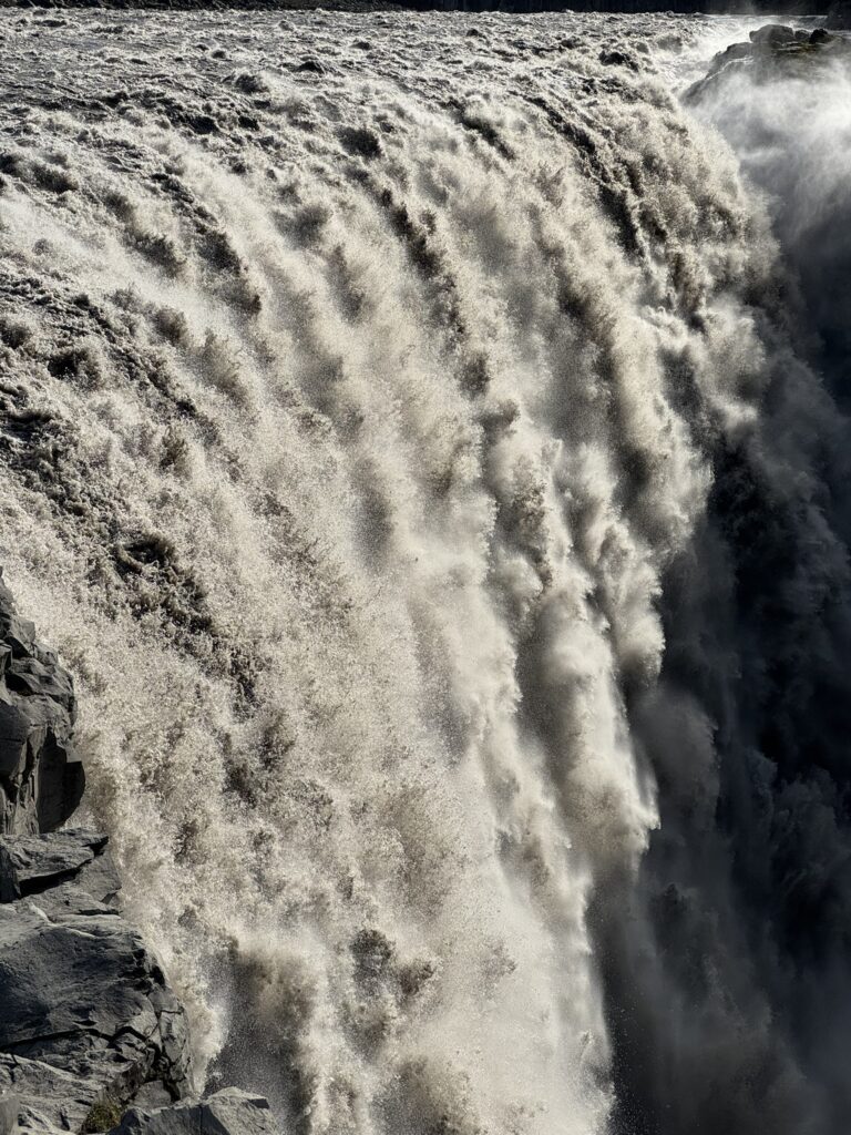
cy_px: 568
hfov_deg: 19.1
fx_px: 2524
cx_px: 426
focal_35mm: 77
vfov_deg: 25.3
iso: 25
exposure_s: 1/1376
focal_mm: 9
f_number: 2.8
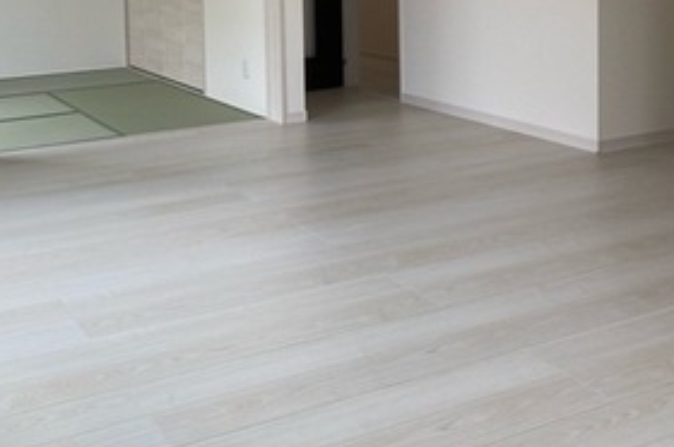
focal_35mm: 50
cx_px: 282
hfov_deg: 39.5
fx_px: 935
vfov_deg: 25.8
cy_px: 19
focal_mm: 3.99
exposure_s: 1/121
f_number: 1.8
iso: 25
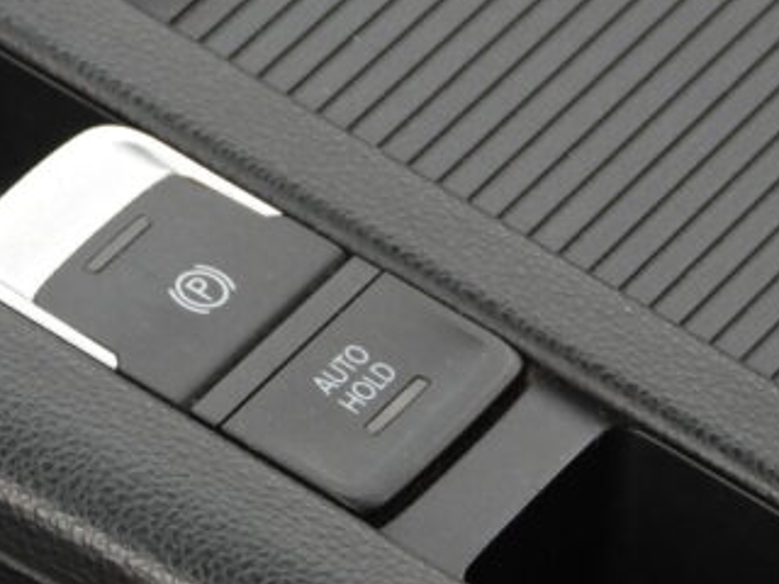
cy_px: 341
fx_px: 10014
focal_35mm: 445
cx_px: 258
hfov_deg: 4.5
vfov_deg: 3.3
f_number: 4.5
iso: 100
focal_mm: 35.9
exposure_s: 1/60
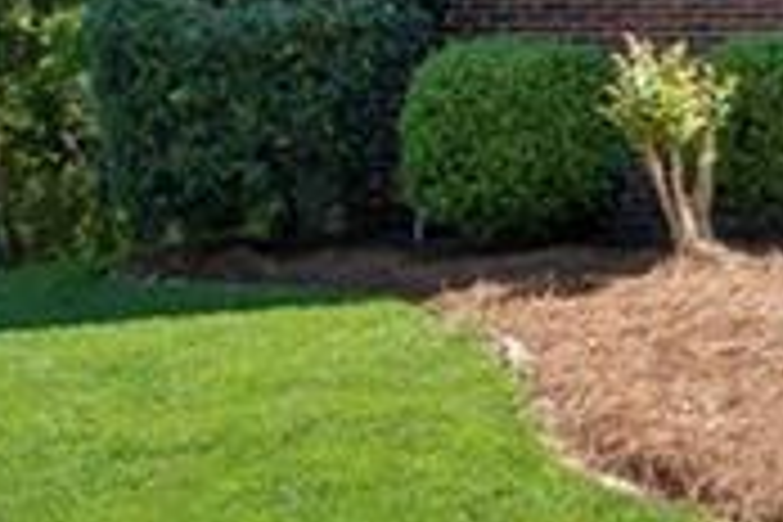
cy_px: -385
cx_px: 1377
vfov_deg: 11.4
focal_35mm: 112
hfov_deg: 15.8
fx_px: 2436
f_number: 8
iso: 100
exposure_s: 1/80
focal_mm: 19
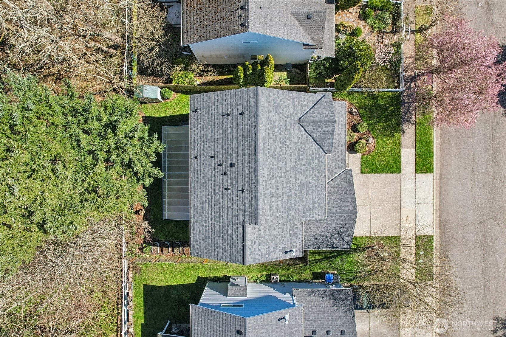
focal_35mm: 22
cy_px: 168
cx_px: 253
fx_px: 309
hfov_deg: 78.6
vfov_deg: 57.2
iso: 110
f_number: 2.8
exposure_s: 1/800
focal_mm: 8.4
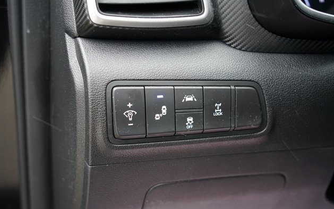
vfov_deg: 23.5
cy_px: 109
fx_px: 501
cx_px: 166
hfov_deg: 36.9
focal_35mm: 55
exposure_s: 1/160
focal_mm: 53
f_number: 3.5
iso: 2000
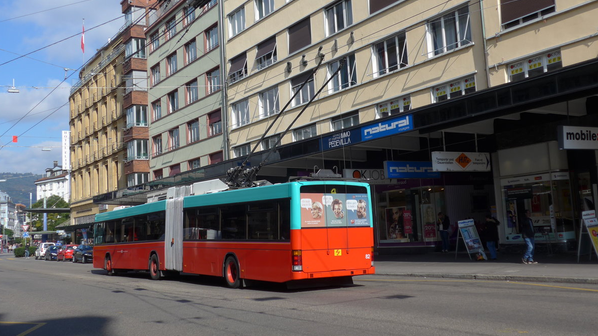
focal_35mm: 43
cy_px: 150
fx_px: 682
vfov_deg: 27.7
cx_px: 296
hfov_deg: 47.4
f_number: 2.8
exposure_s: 1/2000
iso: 80
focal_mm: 8
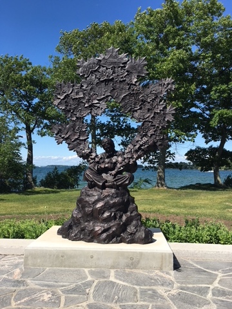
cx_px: 116
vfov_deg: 61.7
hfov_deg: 48.2
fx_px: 259
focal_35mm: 29
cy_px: 154
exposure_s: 1/1350
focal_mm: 4.15
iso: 25
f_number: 2.2
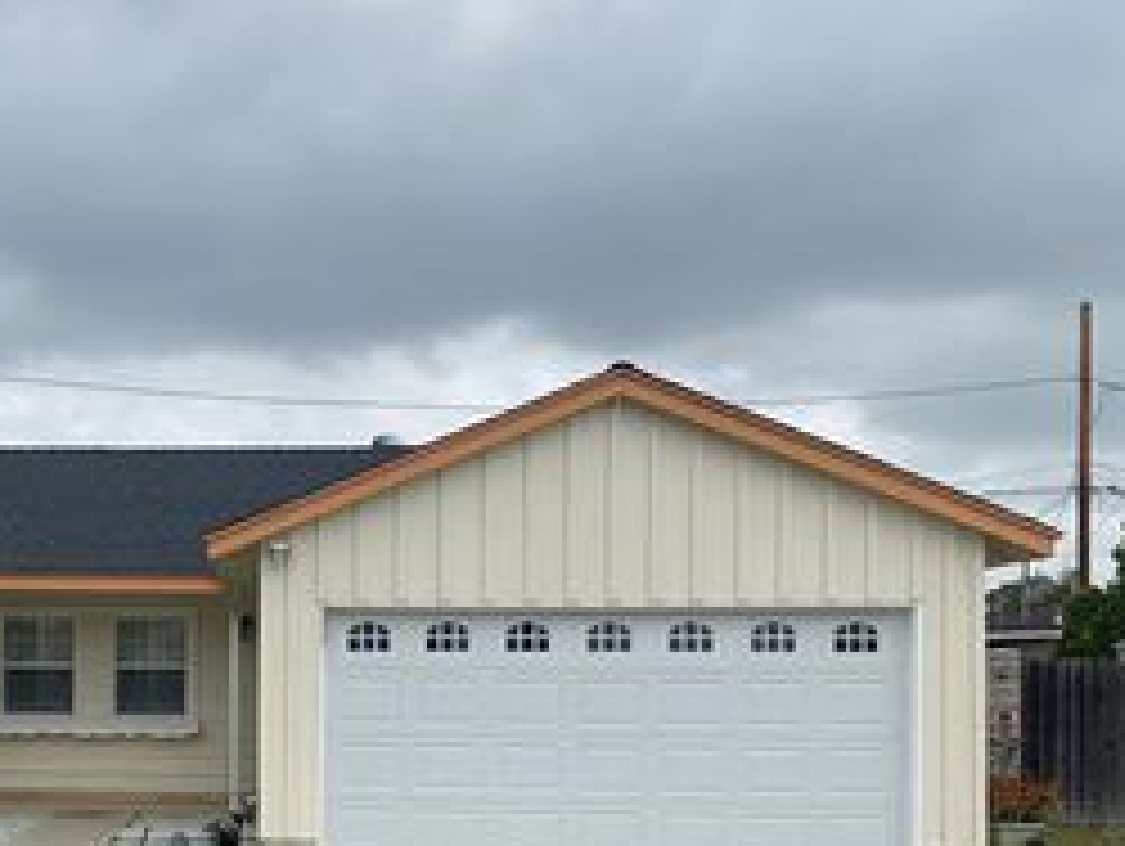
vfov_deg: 27.6
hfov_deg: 34.9
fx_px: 1692
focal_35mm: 52
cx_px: 135
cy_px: 664
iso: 32
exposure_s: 1/3731
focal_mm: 4.25
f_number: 1.8
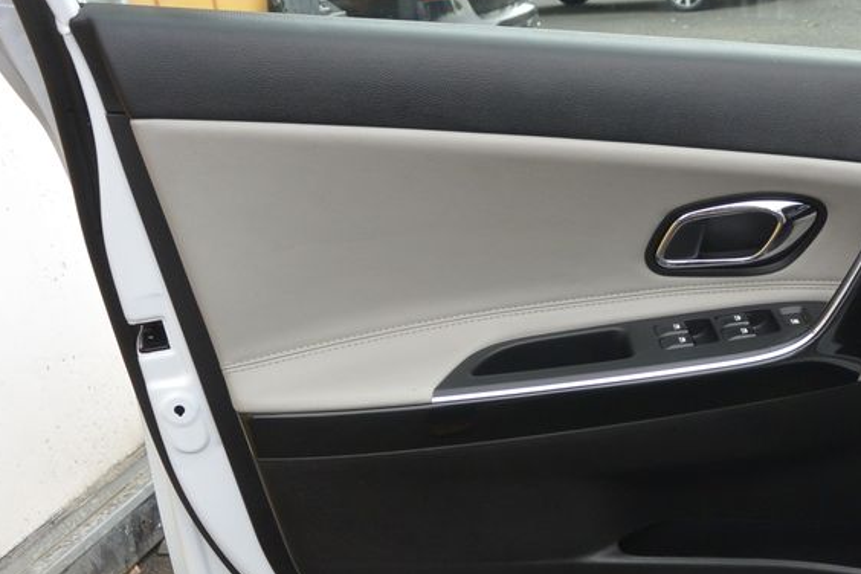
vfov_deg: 27.1
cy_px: 443
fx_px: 1172
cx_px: 649
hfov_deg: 39.2
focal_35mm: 49
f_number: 3.5
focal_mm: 10
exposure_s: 1/250
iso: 160
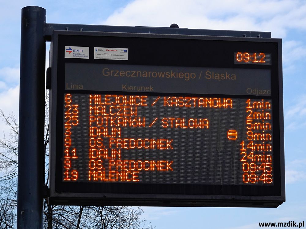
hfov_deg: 19.6
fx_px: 884
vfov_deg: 14.8
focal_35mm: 100
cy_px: 114
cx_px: 153
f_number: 5
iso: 80
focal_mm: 15.65
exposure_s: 1/250
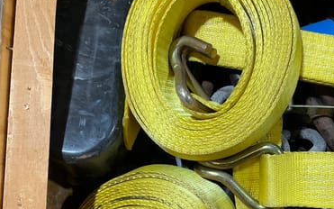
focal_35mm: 40
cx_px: 196
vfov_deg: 31.6
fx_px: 364
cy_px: 148
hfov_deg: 49.0
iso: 50
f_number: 1.8
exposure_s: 1/50
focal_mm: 3
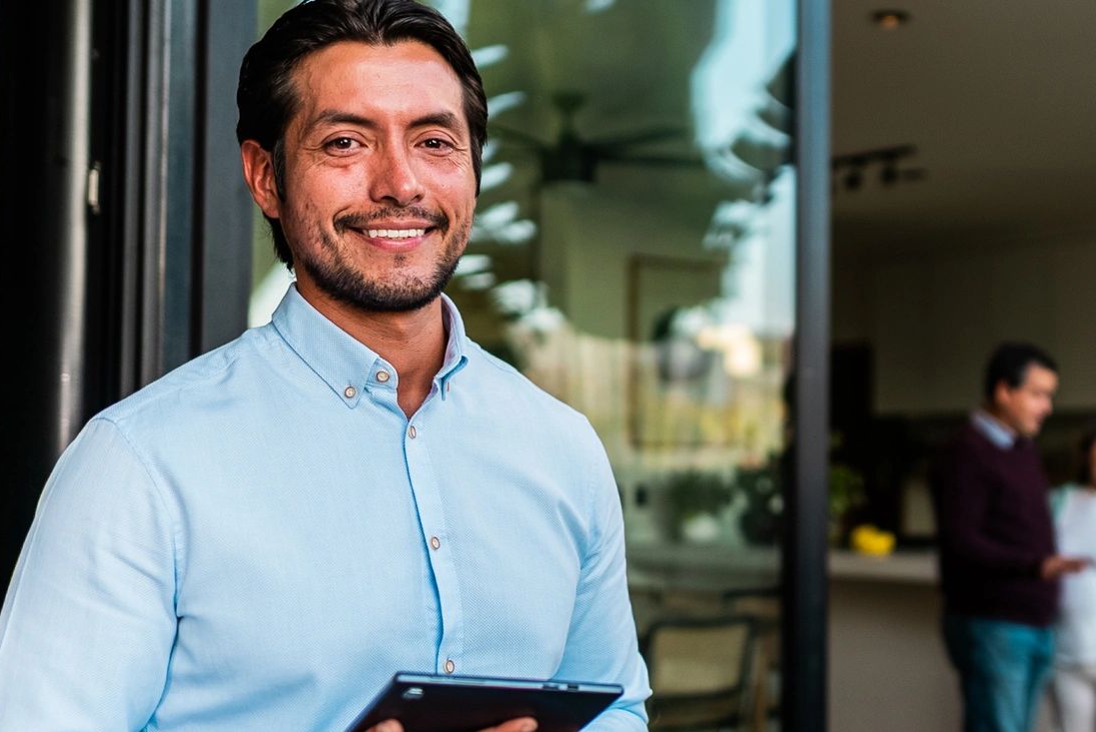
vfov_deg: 24.2
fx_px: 1706
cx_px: 888
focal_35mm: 56
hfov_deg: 34.4
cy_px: 390
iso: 160
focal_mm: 24
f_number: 1.4
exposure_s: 1/800
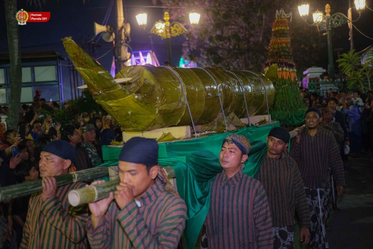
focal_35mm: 35
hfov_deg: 54.4
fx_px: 363
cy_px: 124
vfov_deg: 37.9
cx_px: 186
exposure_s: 1/180
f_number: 1.4
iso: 2500
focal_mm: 23
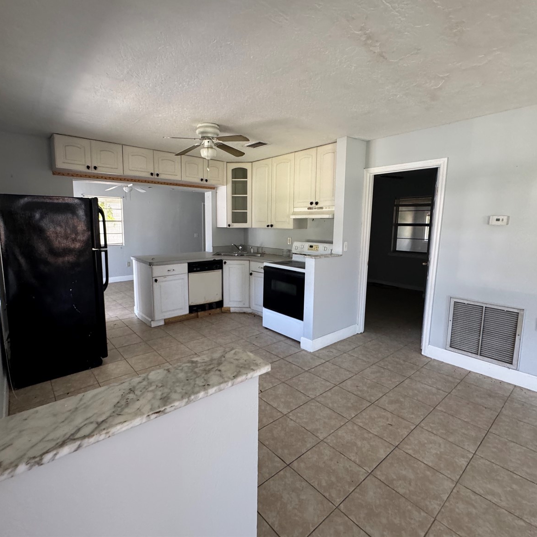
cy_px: 261
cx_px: 242
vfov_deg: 83.9
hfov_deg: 83.7
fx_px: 298
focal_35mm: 17
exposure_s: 1/86
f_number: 2.2
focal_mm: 2.22
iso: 320
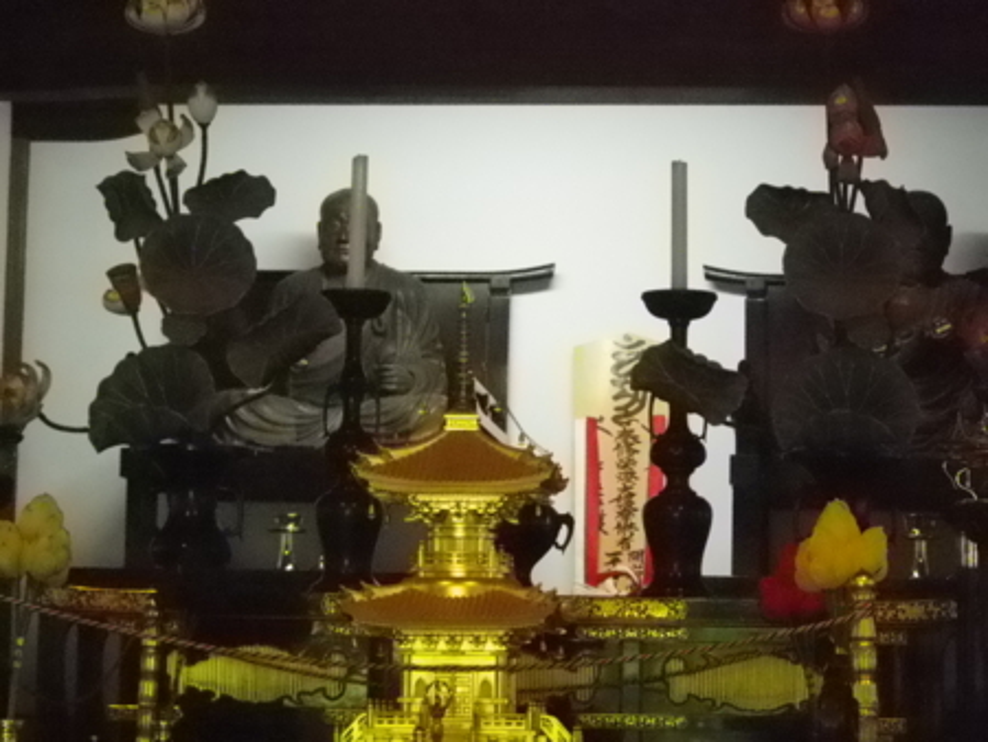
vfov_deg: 12.9
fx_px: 3284
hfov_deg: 17.1
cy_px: 371
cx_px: 494
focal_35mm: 115
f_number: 5.2
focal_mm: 20.6
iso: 800
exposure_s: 1/13
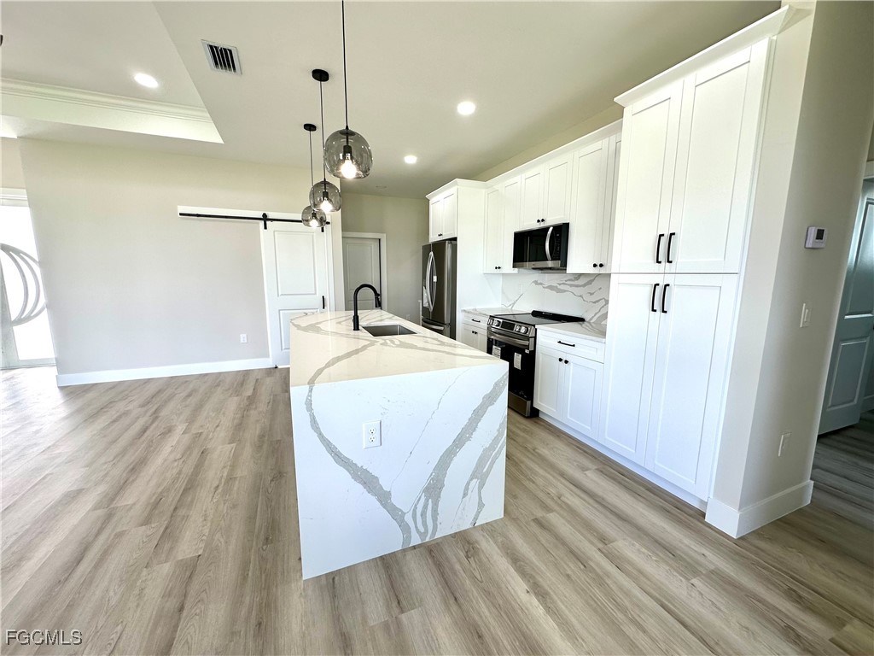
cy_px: 328
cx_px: 437
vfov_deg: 85.7
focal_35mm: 14
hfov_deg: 102.1
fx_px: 353
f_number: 2.2
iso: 64
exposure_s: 1/120
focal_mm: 2.22
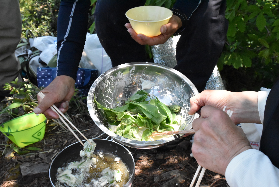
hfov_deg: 35.0
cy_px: 94
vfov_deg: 23.8
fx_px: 442
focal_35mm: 57
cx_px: 140
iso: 6400
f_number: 16
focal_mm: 38
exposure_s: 1/1000
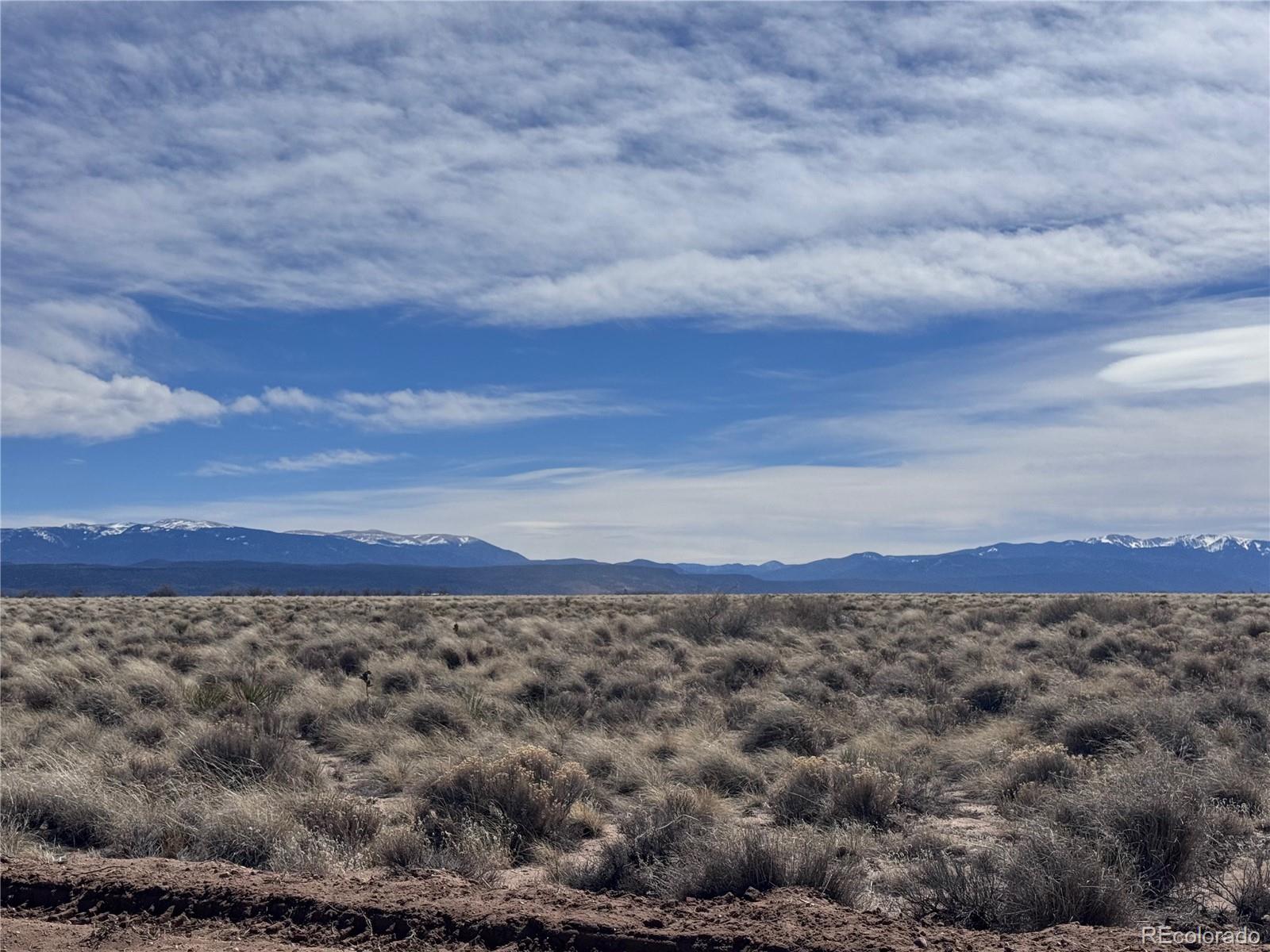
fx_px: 1761
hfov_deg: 39.7
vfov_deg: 30.3
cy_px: 476
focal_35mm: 48
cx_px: 635
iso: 80
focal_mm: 6.76
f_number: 1.78
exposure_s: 1/15385
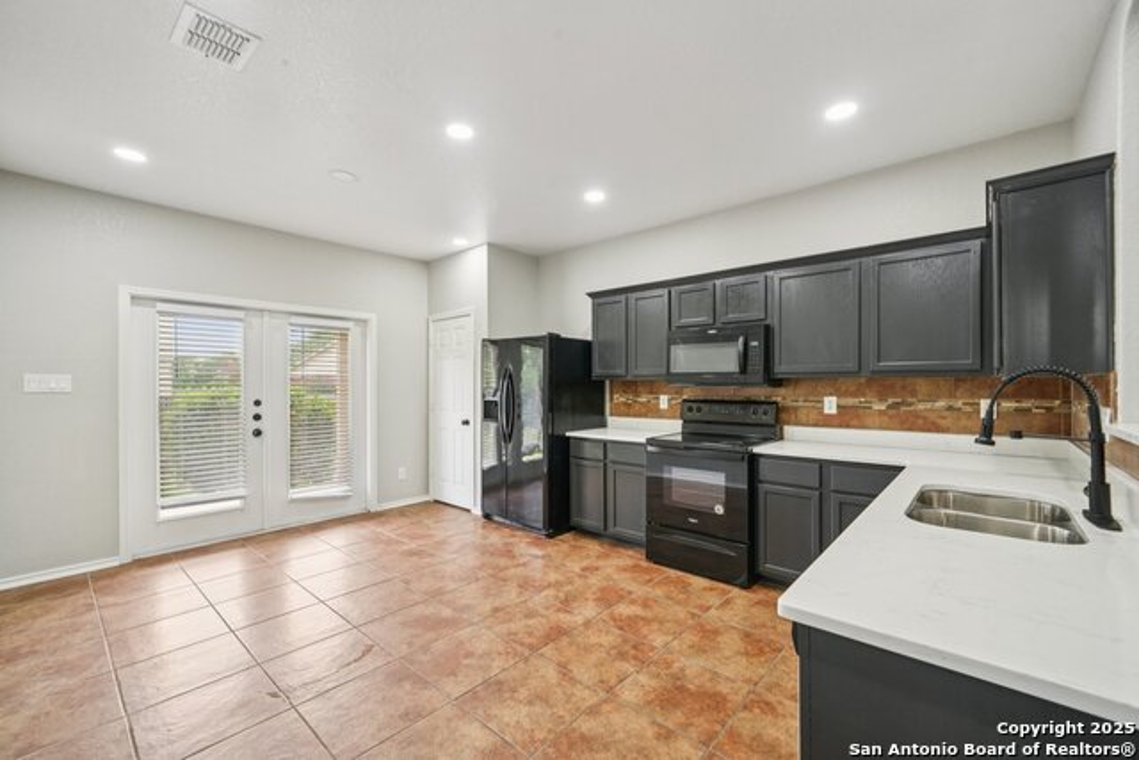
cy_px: 380
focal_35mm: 14
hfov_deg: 104.2
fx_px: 443
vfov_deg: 81.2
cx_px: 570
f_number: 8
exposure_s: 1/25
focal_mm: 14
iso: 800
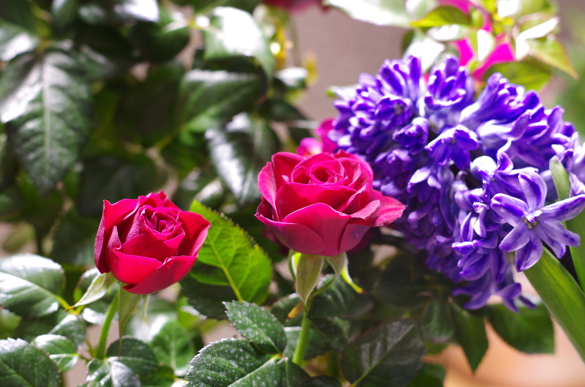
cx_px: 292
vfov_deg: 18.1
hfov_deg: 27.0
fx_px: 1216
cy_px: 194
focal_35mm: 75
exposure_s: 2
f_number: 4
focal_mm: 50
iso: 100
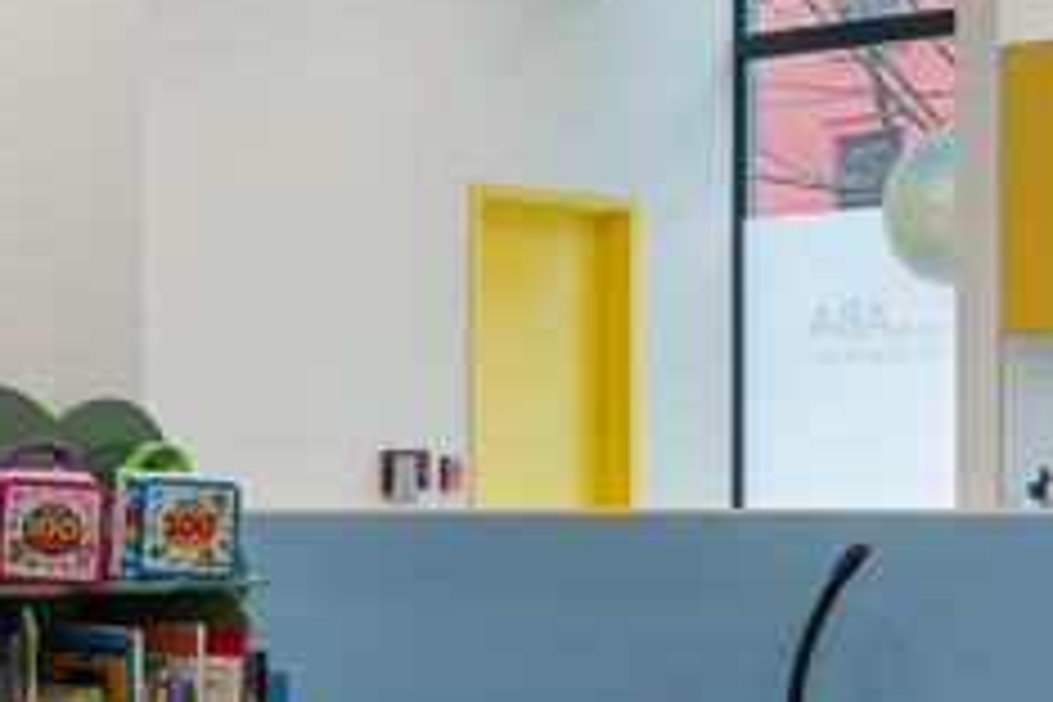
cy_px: 504
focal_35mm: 97
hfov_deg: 20.2
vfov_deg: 14.1
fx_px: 2837
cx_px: -72
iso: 500
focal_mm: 15
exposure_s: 1/40
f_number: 8
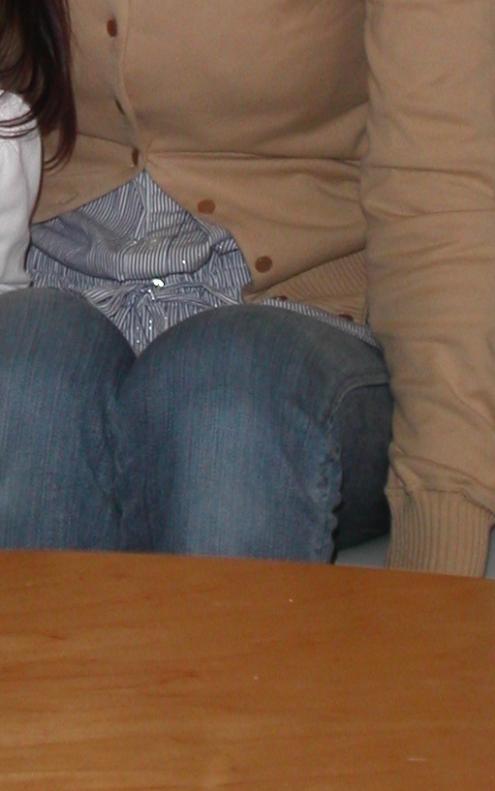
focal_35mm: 112
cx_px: 58
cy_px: -135
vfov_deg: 17.8
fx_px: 2416
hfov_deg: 11.6
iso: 100
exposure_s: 1/30
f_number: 2.8
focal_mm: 7.8
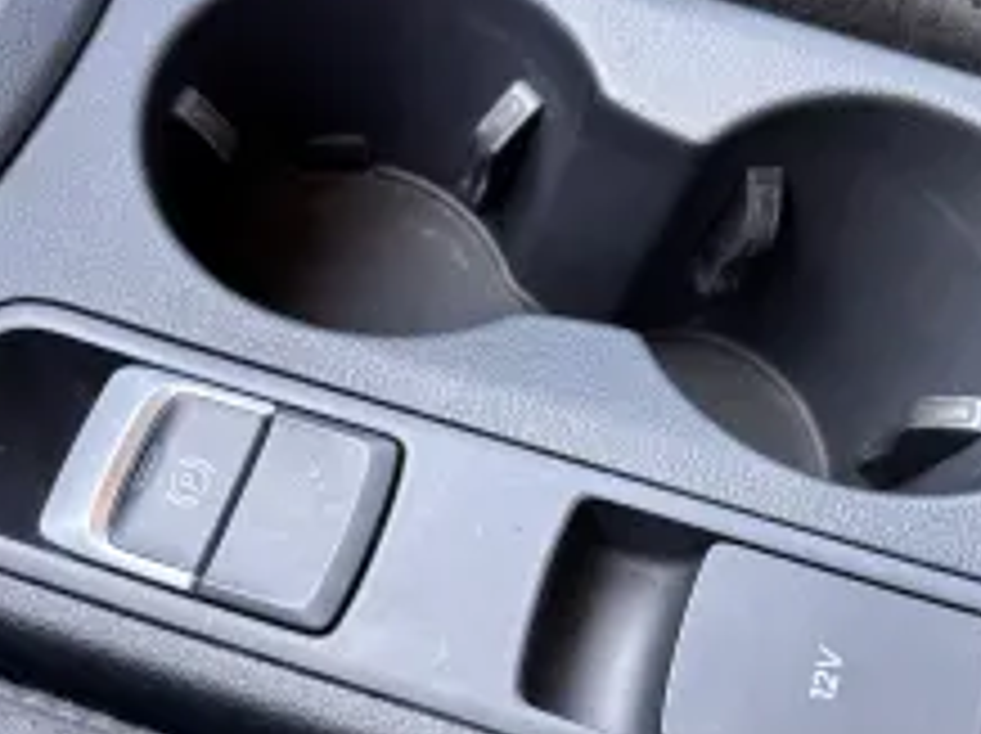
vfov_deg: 33.5
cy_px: 396
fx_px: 1217
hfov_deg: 43.8
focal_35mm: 43
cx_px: 540
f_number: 1.6
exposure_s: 1/50
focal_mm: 5.96
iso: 125
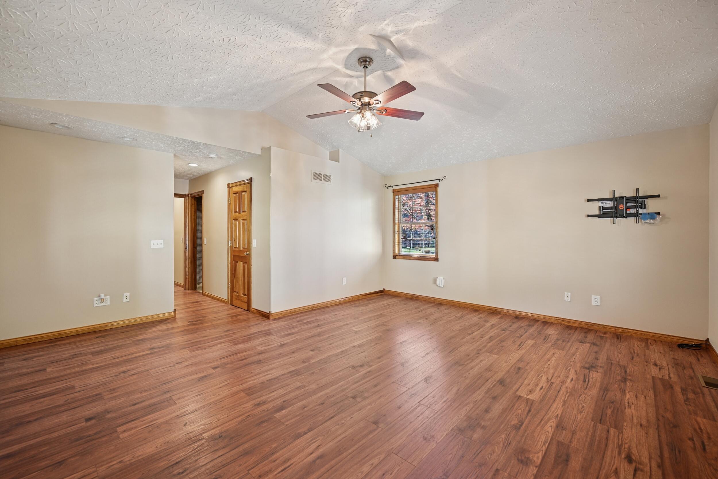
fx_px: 299
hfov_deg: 100.4
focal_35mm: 15
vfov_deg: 77.3
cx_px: 359
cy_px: 240
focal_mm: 15
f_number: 4
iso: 400
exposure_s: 1/40
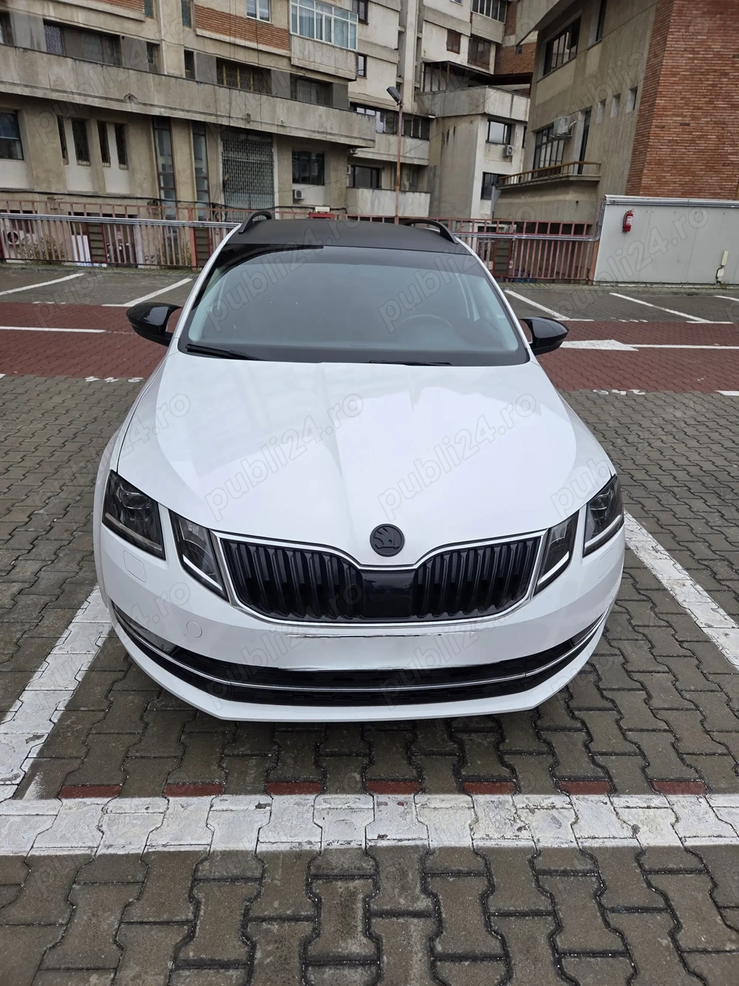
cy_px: 493
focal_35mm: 23
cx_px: 370
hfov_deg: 58.9
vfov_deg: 73.9
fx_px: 655
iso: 80
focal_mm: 5.4
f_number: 1.8
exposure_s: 1/667
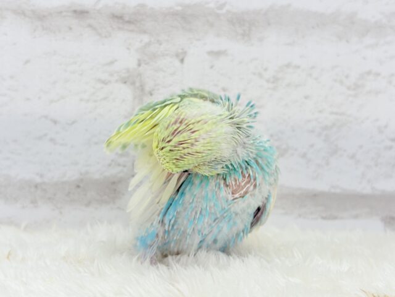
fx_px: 593
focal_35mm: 52
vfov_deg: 28.0
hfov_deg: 36.8
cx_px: 198
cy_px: 148
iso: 64
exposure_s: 1/100
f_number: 1.6
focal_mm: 5.96
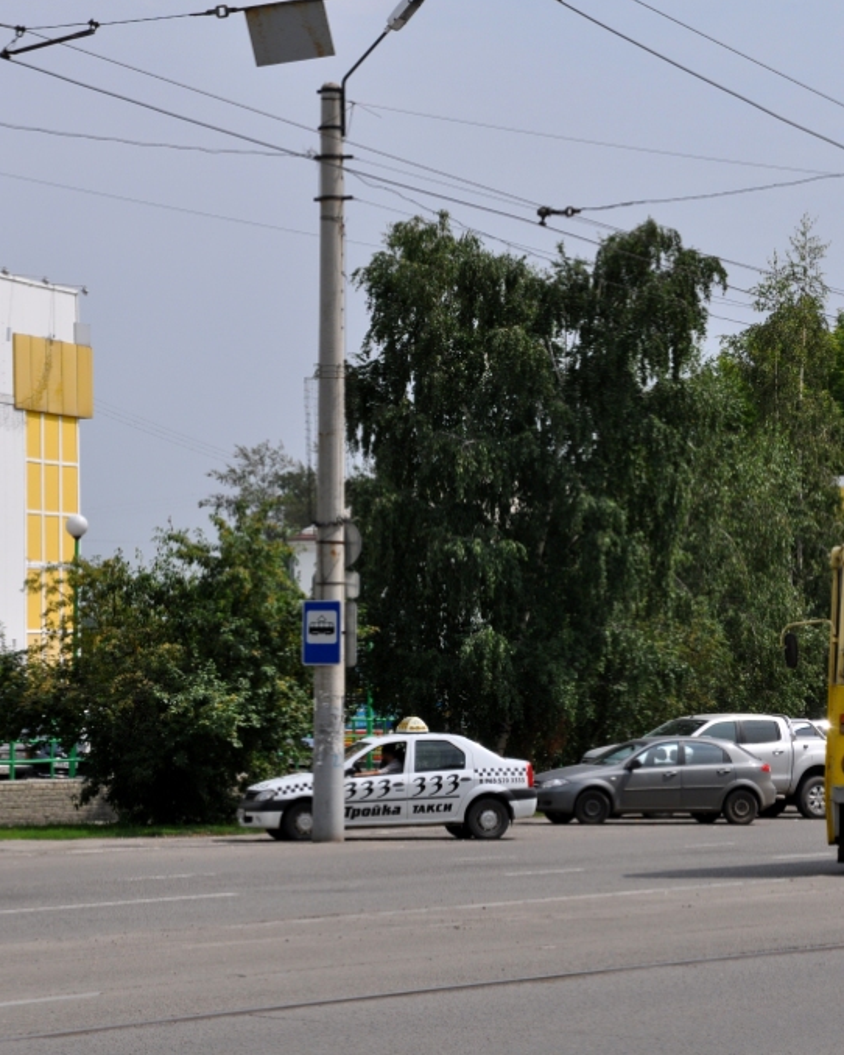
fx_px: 4650
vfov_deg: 12.9
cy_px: 528
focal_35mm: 149
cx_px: 620
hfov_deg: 10.4
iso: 200
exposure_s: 1/400
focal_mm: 70
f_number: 10
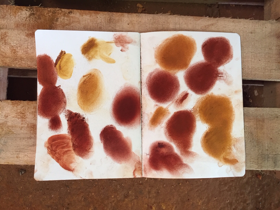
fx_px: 235
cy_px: 105
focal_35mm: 29
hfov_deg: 61.7
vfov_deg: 48.2
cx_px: 140
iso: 160
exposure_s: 1/33
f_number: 2.2
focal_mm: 4.15
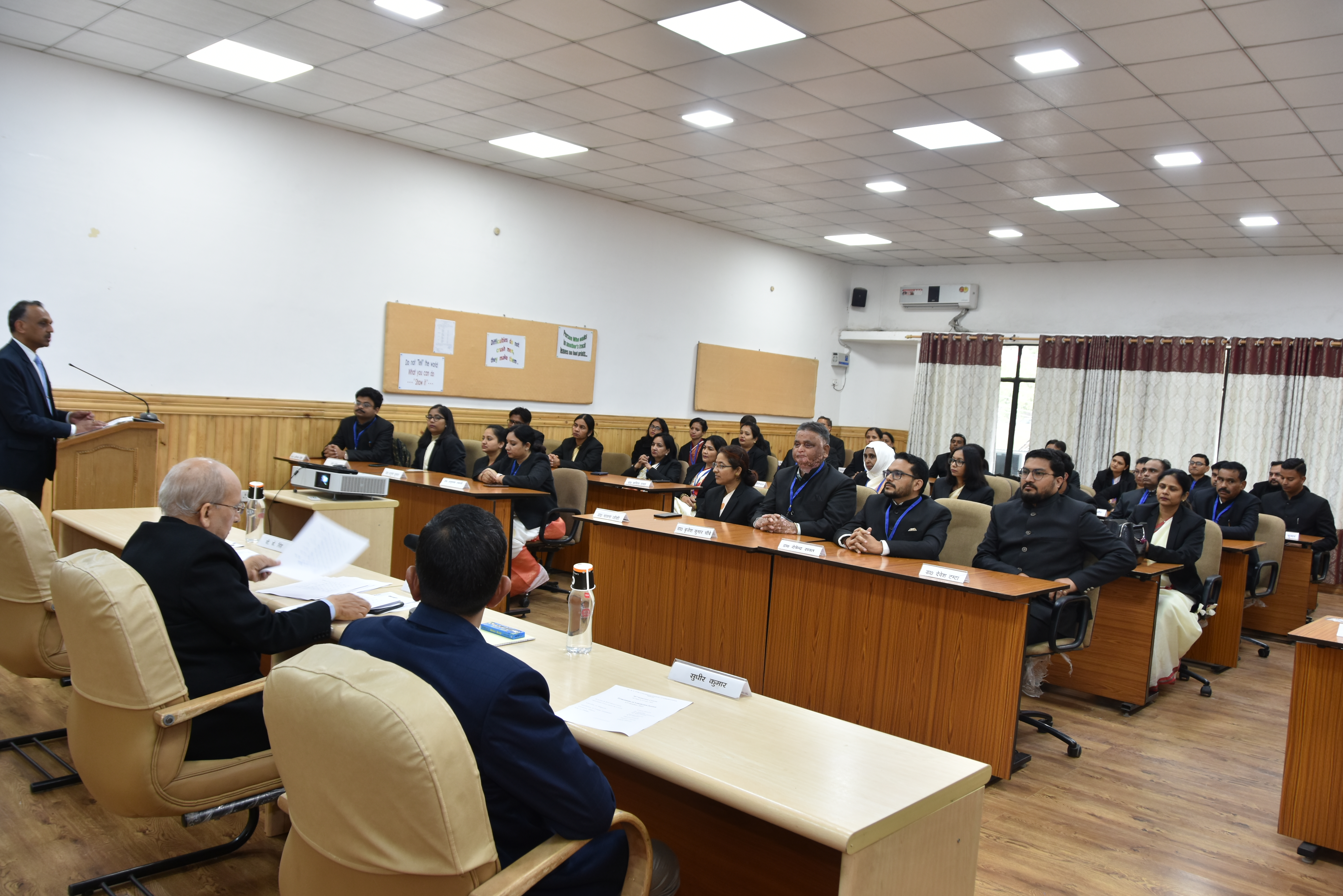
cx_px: 672
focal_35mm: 27
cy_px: 448
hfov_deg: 67.4
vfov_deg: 47.9
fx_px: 1007
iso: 250
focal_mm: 18
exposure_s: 1/20
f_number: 5
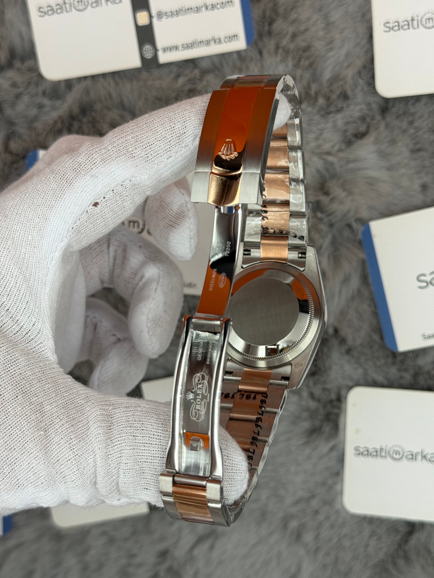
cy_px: 289
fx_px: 802
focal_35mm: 48
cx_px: 217
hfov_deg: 30.3
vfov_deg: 39.7
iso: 64
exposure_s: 1/906
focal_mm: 6.76
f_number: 1.78
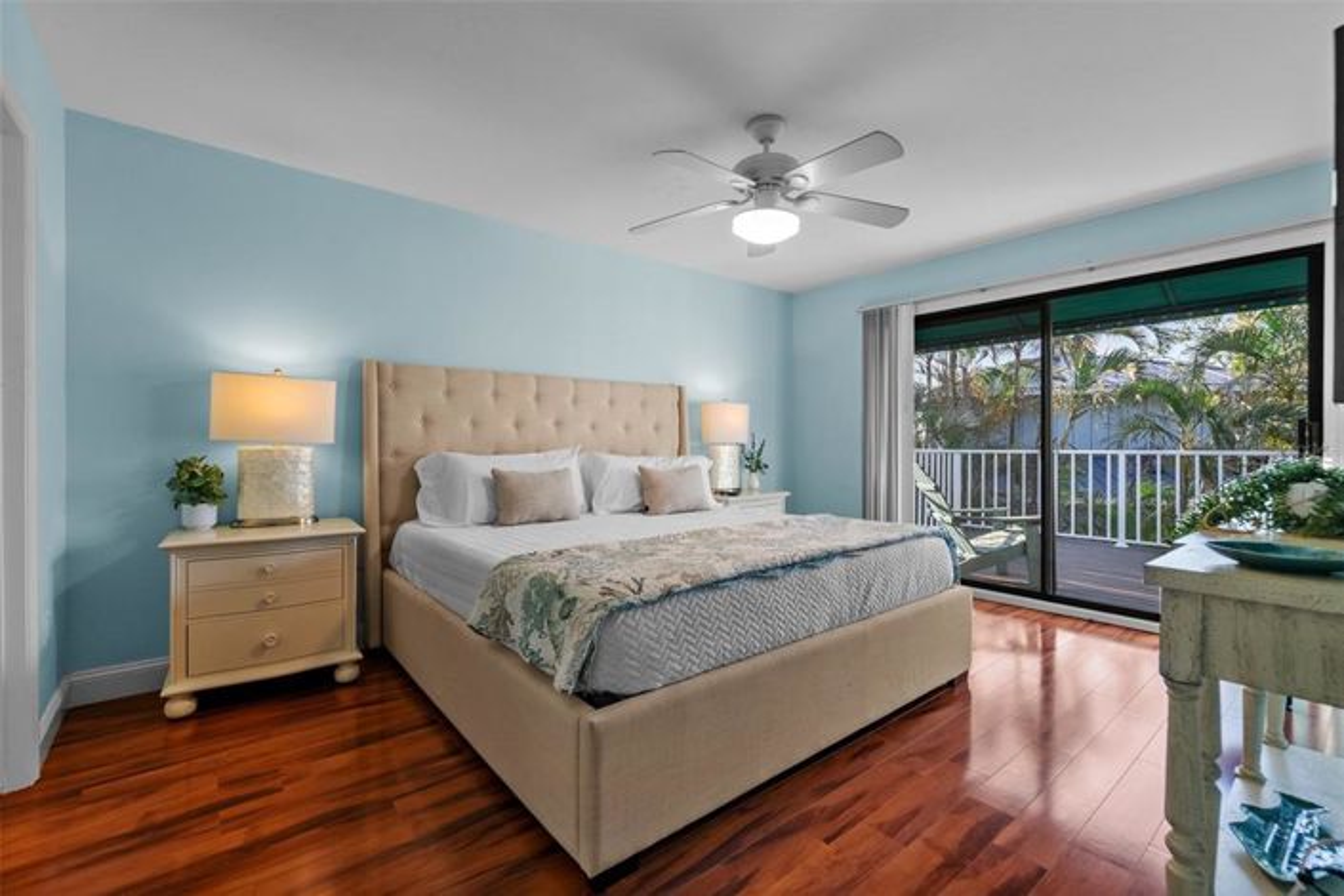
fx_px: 560
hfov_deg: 100.4
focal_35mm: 15
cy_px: 448
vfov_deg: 77.3
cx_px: 672
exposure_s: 1/6
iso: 320
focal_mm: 15
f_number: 8
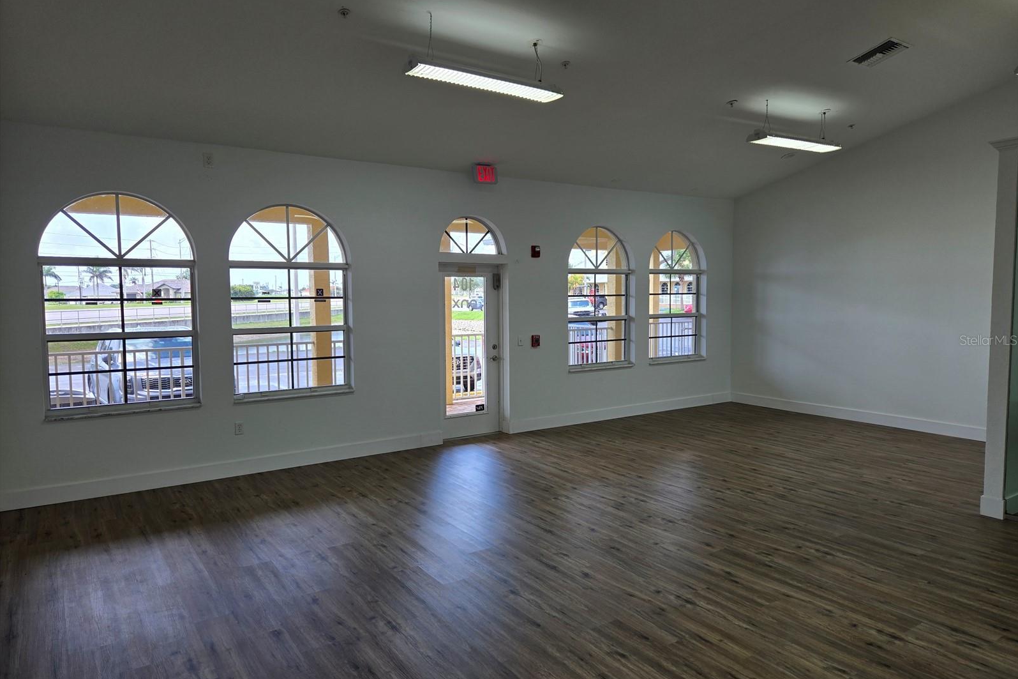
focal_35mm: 24
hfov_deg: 73.7
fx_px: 679
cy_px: 340
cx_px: 509
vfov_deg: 53.1
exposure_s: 1/127
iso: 25
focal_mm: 5.4
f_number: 1.8
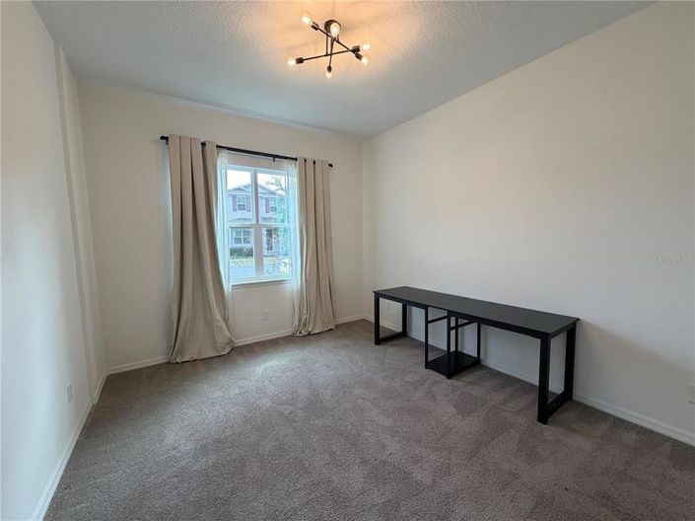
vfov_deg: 85.6
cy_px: 260
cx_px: 348
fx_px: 281
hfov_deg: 102.1
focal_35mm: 14
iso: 100
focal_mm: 2.22
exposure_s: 1/121
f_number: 2.2
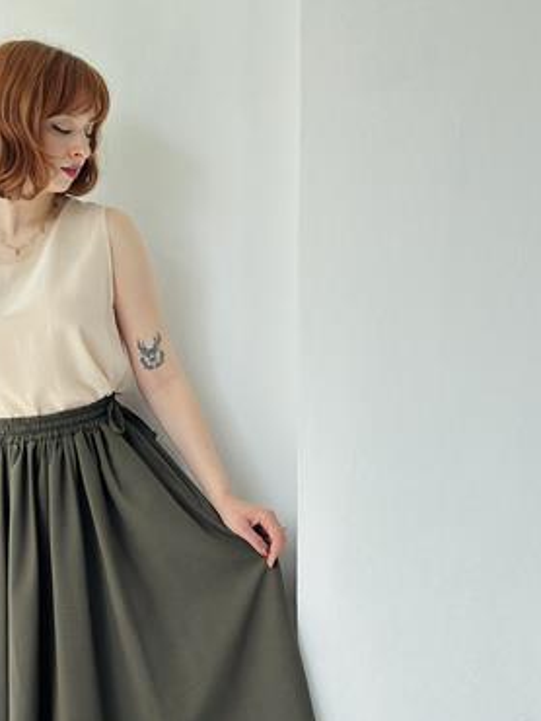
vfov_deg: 28.0
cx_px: 185
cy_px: 485
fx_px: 1439
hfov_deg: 21.2
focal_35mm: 69
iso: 80
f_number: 1.78
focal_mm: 6.86
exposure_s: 1/709
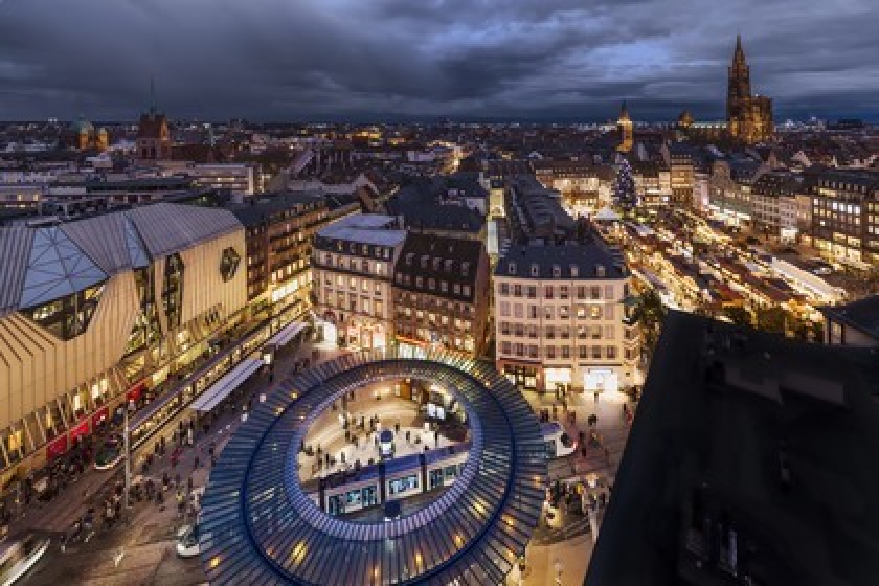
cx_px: 440
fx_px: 342
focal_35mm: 14
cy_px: 293
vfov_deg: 81.2
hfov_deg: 104.3
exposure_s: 1/3.33
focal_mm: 14
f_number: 7.1
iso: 800
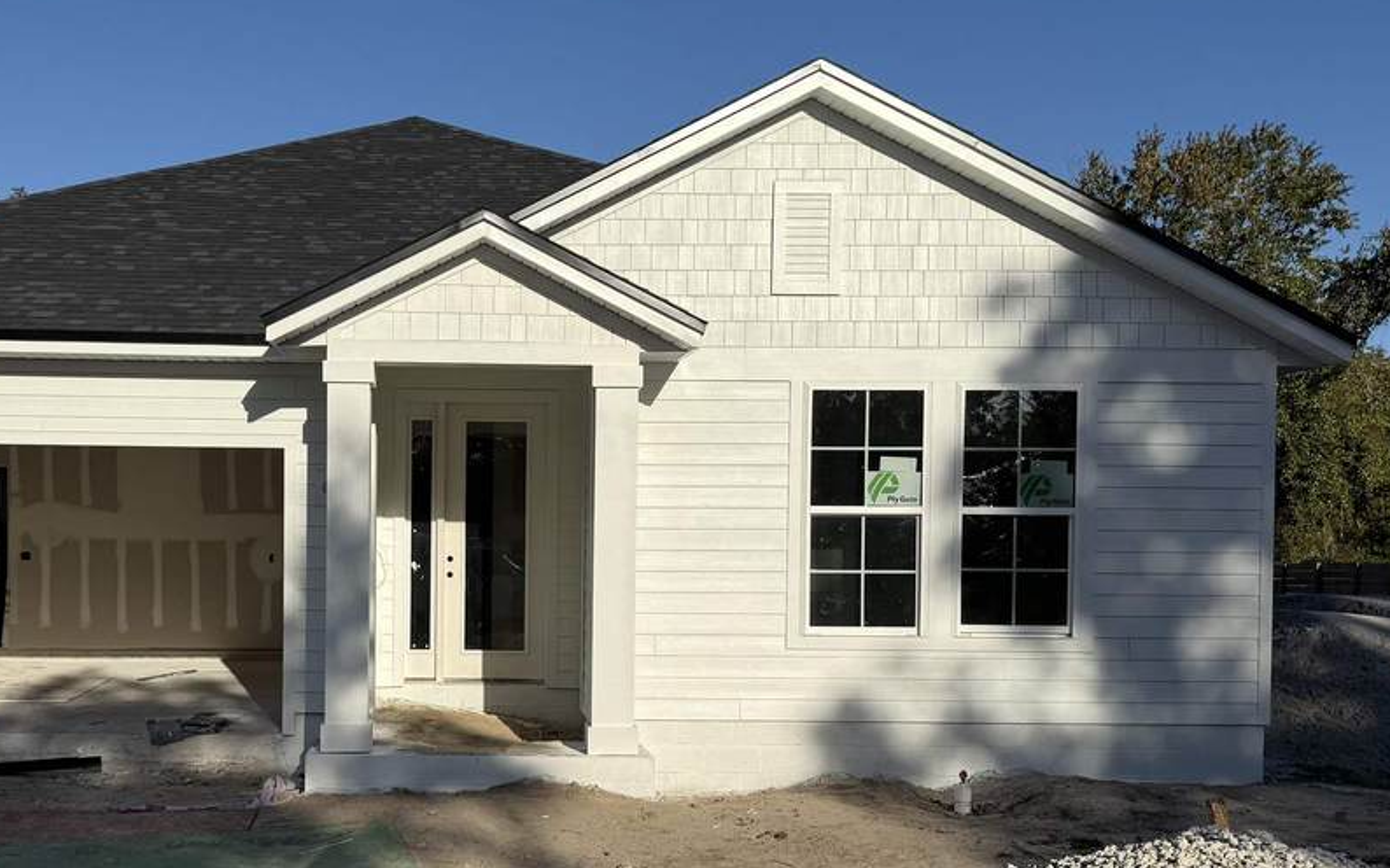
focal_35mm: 41
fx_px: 1553
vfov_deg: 31.0
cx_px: 481
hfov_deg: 47.6
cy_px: 564
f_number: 1.78
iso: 80
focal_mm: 6.76
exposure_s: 1/10309
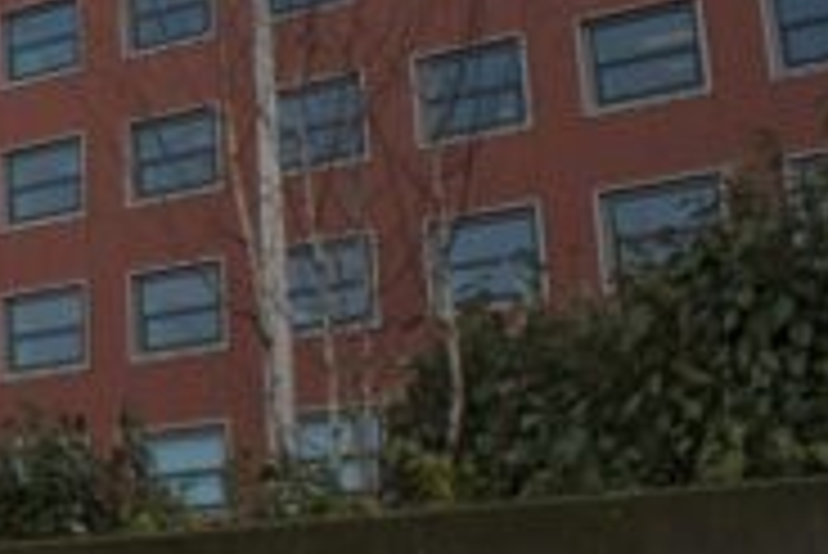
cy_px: 68
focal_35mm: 88
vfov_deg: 15.4
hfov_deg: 19.9
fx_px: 2026
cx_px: -428
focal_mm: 18
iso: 100
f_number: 8
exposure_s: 1/80
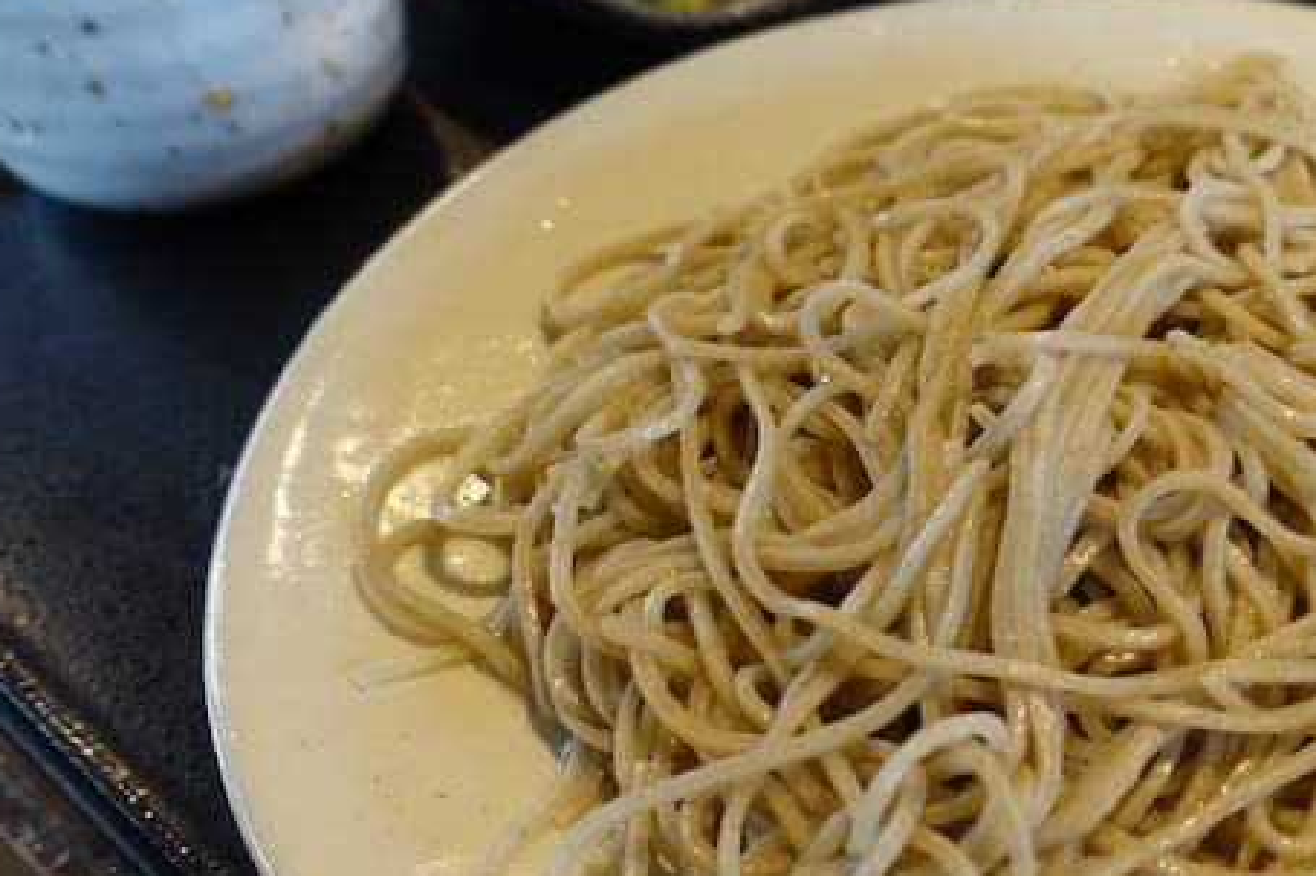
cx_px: 1064
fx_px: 1864
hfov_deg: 37.4
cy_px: 458
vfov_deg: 26.5
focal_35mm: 51
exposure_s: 1/30
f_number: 2.5
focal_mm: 10.81
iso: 500
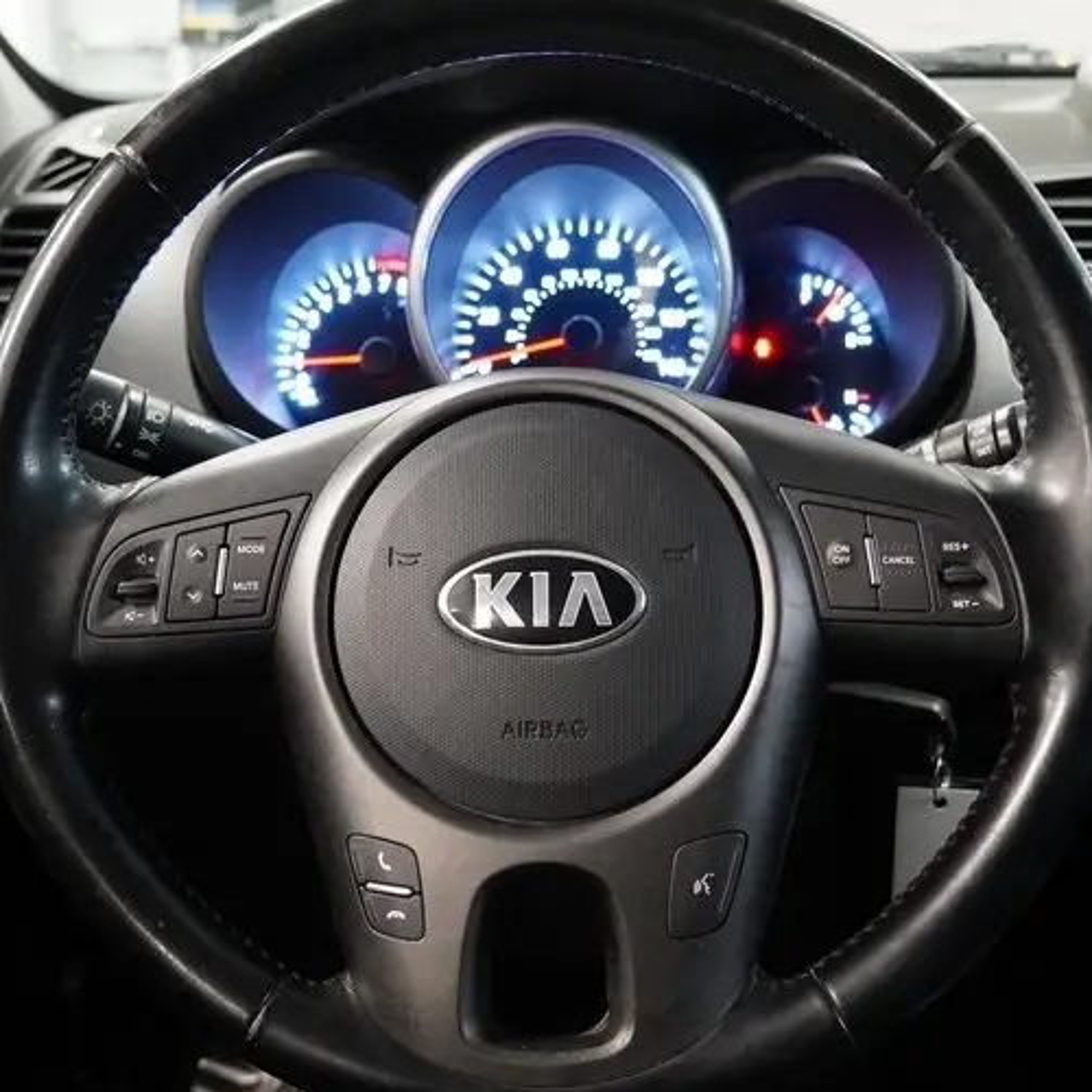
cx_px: 557
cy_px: 589
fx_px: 1677
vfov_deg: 36.0
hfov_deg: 36.1
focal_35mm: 47
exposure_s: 1/30
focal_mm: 18
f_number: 3.5
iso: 4000
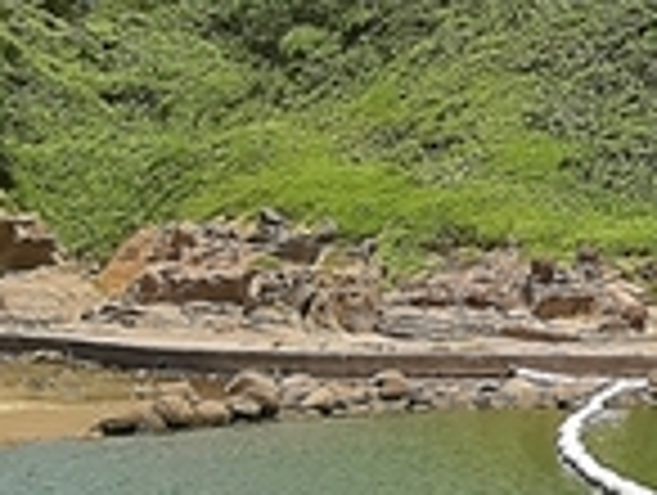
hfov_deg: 17.1
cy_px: -43
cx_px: 1192
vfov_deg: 15.5
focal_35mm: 93
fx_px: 1768
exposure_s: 1/1285
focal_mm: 2.35
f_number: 2.2
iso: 50
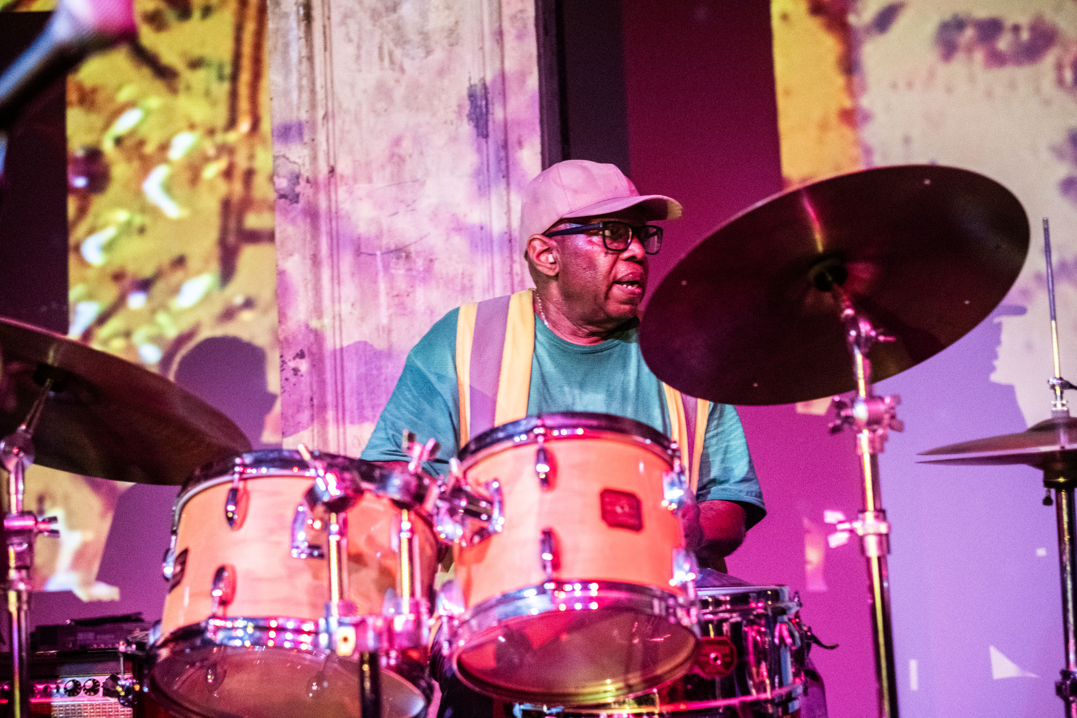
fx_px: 1585
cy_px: 359
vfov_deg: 25.5
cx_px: 538
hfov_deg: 37.5
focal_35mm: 53
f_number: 2
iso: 4000
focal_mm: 35
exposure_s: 1/250
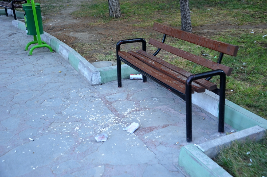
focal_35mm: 45
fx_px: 333
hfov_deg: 43.7
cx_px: 134
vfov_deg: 29.7
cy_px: 88
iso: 400
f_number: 4.2
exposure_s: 1/50
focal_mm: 30
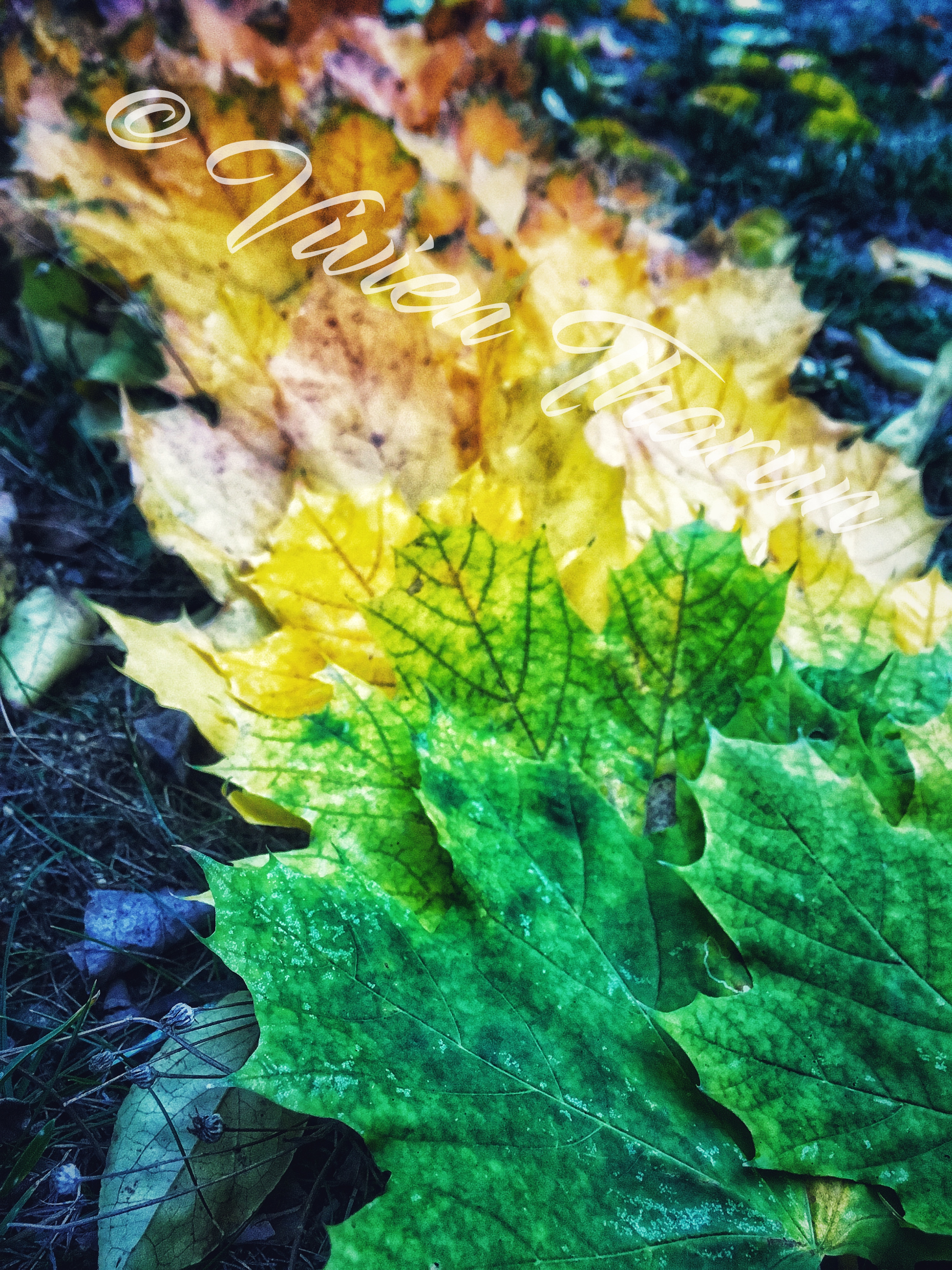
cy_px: 635
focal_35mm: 29
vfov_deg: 61.7
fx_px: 1063
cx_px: 476
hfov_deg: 48.2
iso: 250
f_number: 2.2
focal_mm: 4.15
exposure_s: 1/33
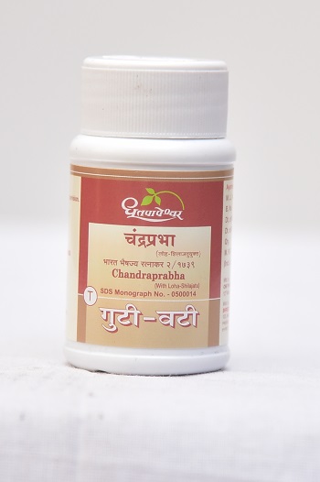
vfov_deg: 18.6
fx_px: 1468
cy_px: 241
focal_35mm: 110
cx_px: 160
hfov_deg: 12.4
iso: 1600
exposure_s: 1/160
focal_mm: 110
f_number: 4
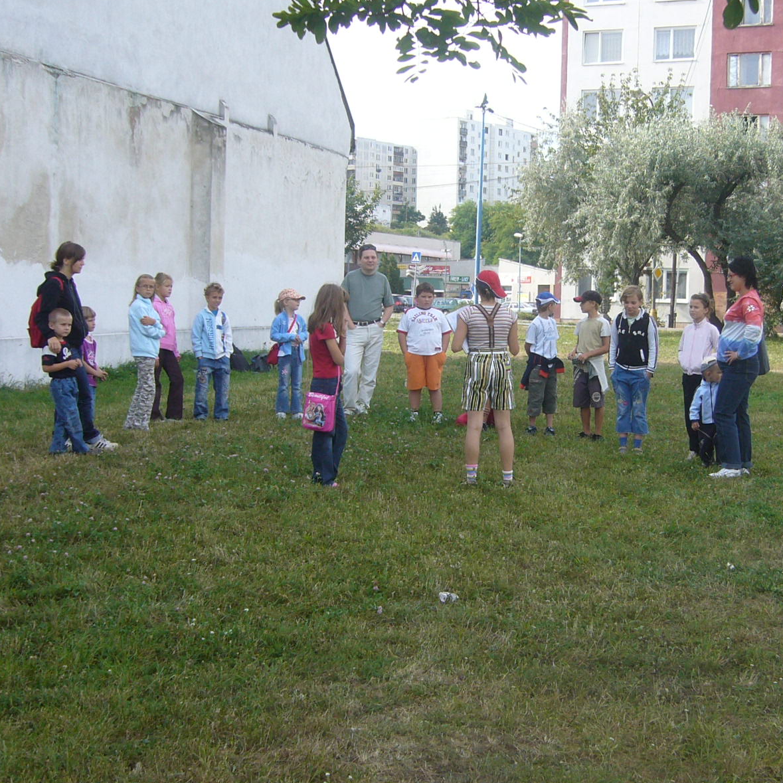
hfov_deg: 31.4
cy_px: 394
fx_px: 1382
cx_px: 515
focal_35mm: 54
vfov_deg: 31.6
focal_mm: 6
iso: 80
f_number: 2.9
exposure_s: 1/320
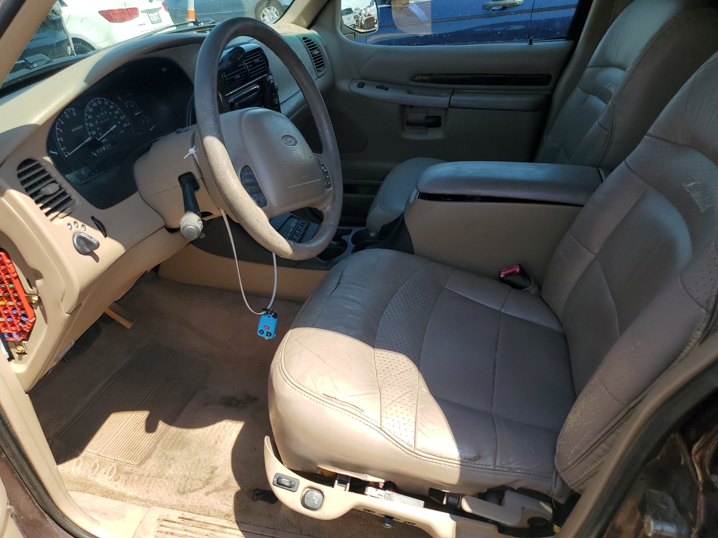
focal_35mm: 26
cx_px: 359
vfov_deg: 53.1
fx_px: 539
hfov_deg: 67.3
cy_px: 269
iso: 50
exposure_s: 1/1111
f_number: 1.5
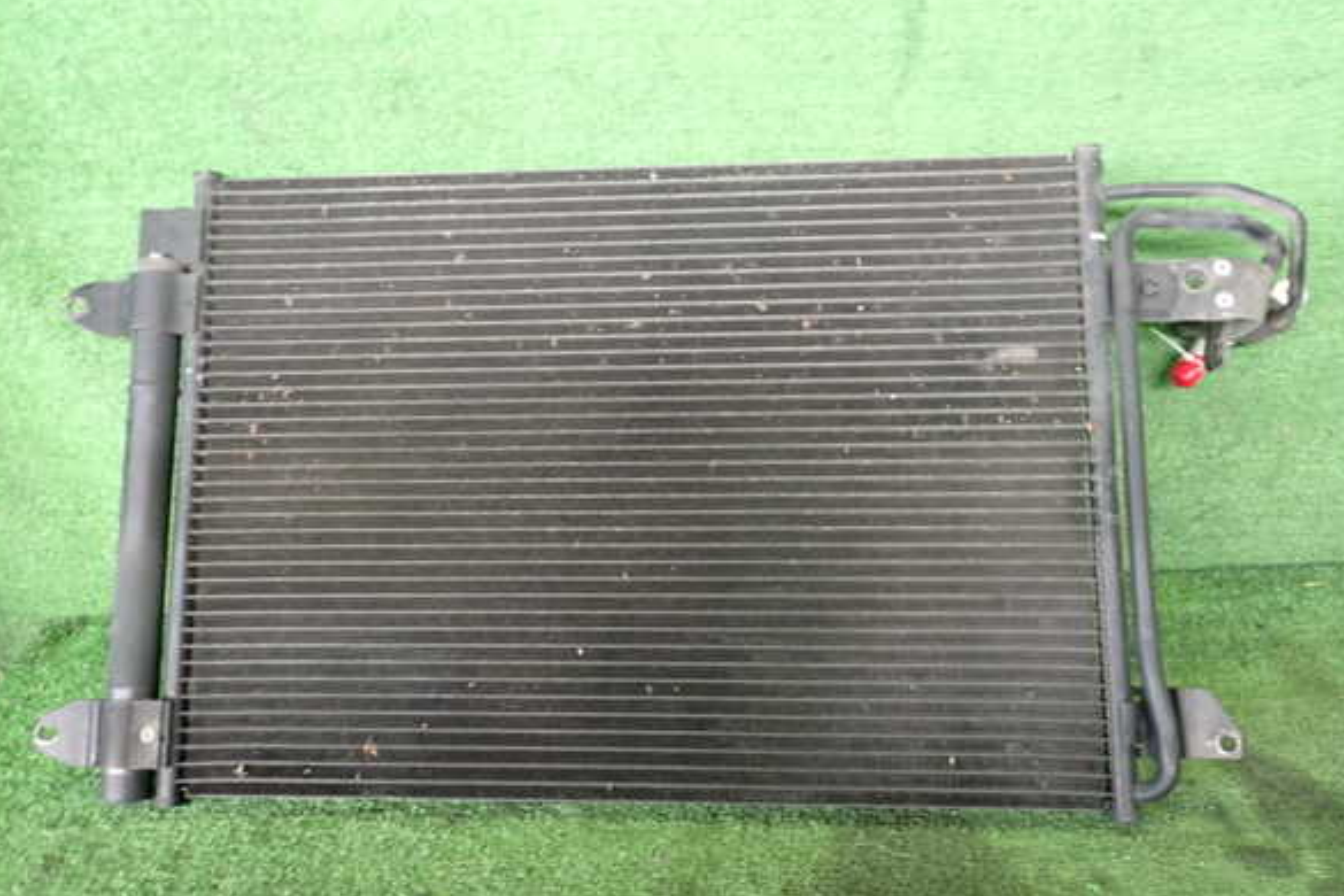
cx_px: 662
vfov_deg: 41.1
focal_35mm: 32
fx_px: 1195
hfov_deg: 58.7
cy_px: 443
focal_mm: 5.4
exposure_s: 1/30
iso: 400
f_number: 2.3
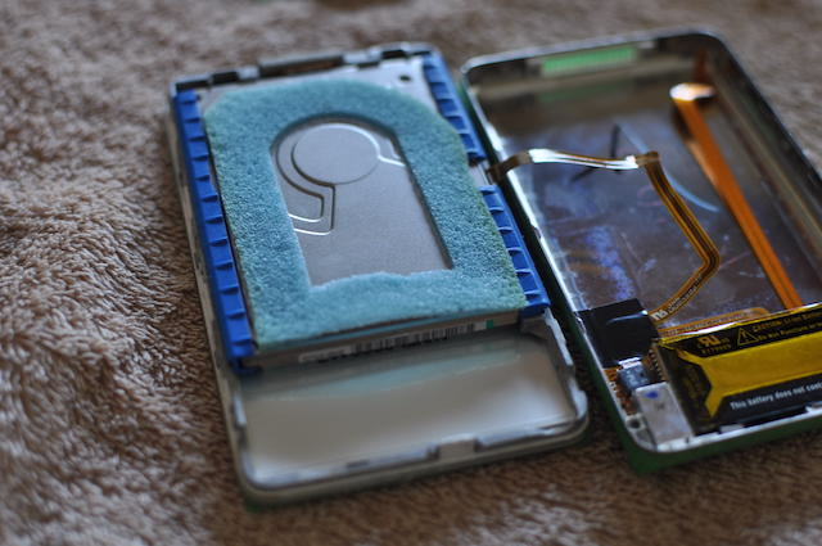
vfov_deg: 25.7
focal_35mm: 52
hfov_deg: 37.9
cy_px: 273
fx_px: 1197
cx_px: 411
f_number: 3.2
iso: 200
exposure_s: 1/40
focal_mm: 35
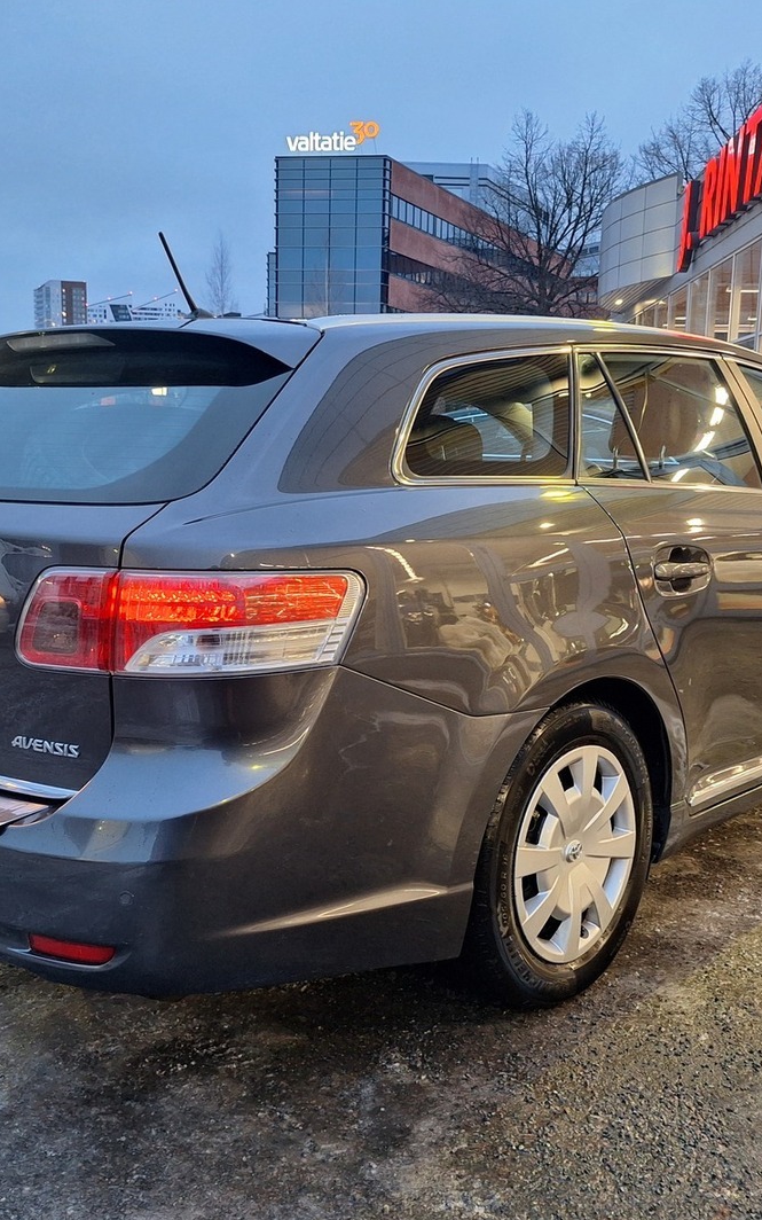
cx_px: 402
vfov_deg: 58.1
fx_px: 1096
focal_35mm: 33
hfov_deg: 38.3
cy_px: 617
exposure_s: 1/33
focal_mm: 5.54
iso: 200
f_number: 1.8
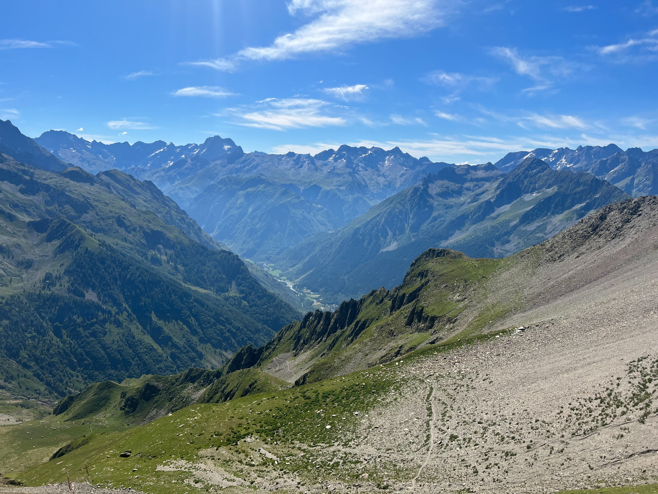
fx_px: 494
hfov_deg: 67.3
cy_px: 247
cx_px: 329
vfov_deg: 53.1
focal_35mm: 26
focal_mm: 5.7
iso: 50
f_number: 1.5
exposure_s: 1/6400
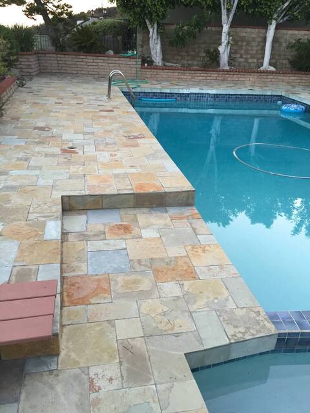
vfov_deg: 61.7
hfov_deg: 48.2
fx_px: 346
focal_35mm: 29
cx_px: 155
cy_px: 206
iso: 32
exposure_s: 1/30
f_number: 2.2
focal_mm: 4.15
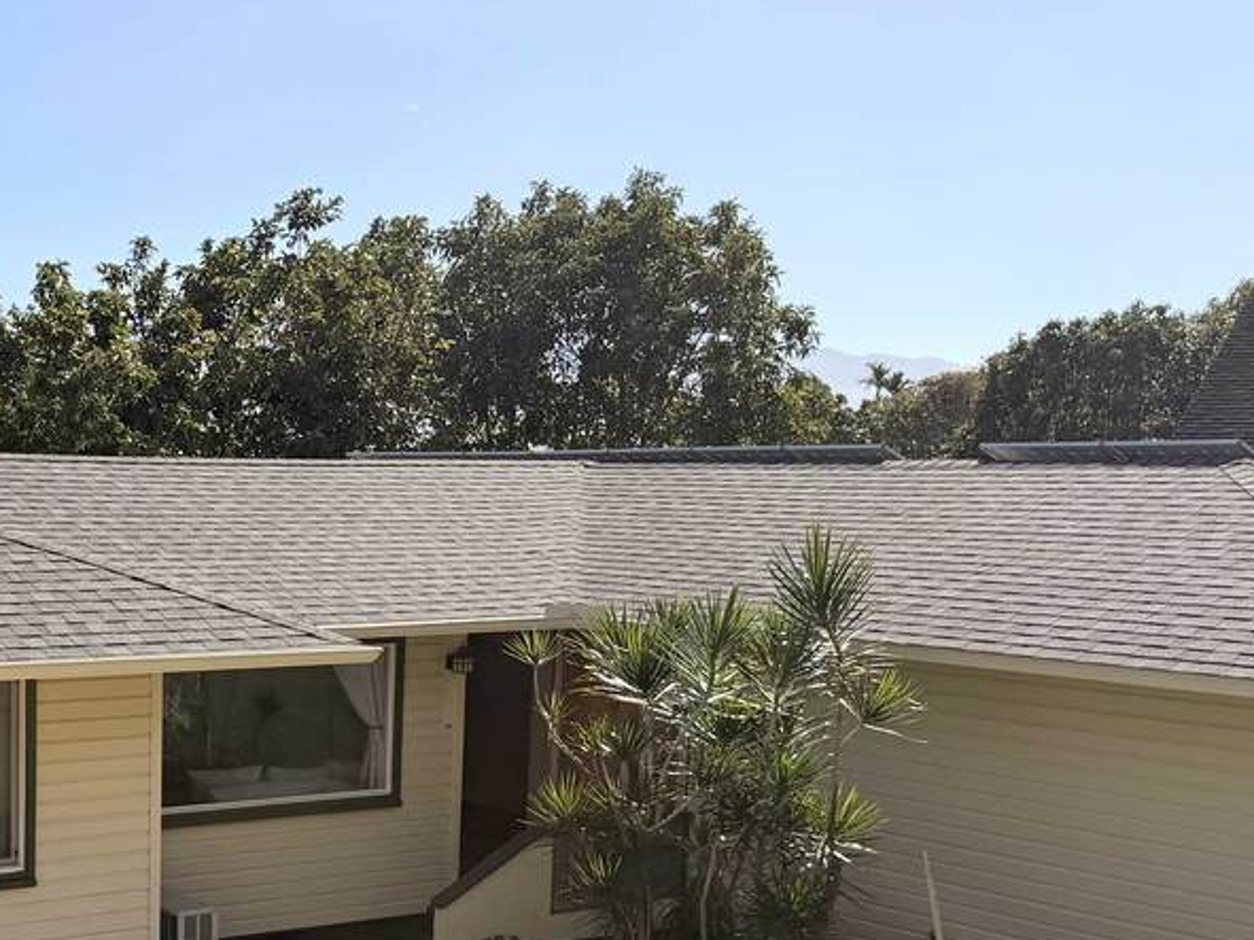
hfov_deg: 34.6
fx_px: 1883
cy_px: 715
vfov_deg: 27.6
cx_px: 112
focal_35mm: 52
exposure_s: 1/6711
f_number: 1.78
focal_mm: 6.76
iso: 80
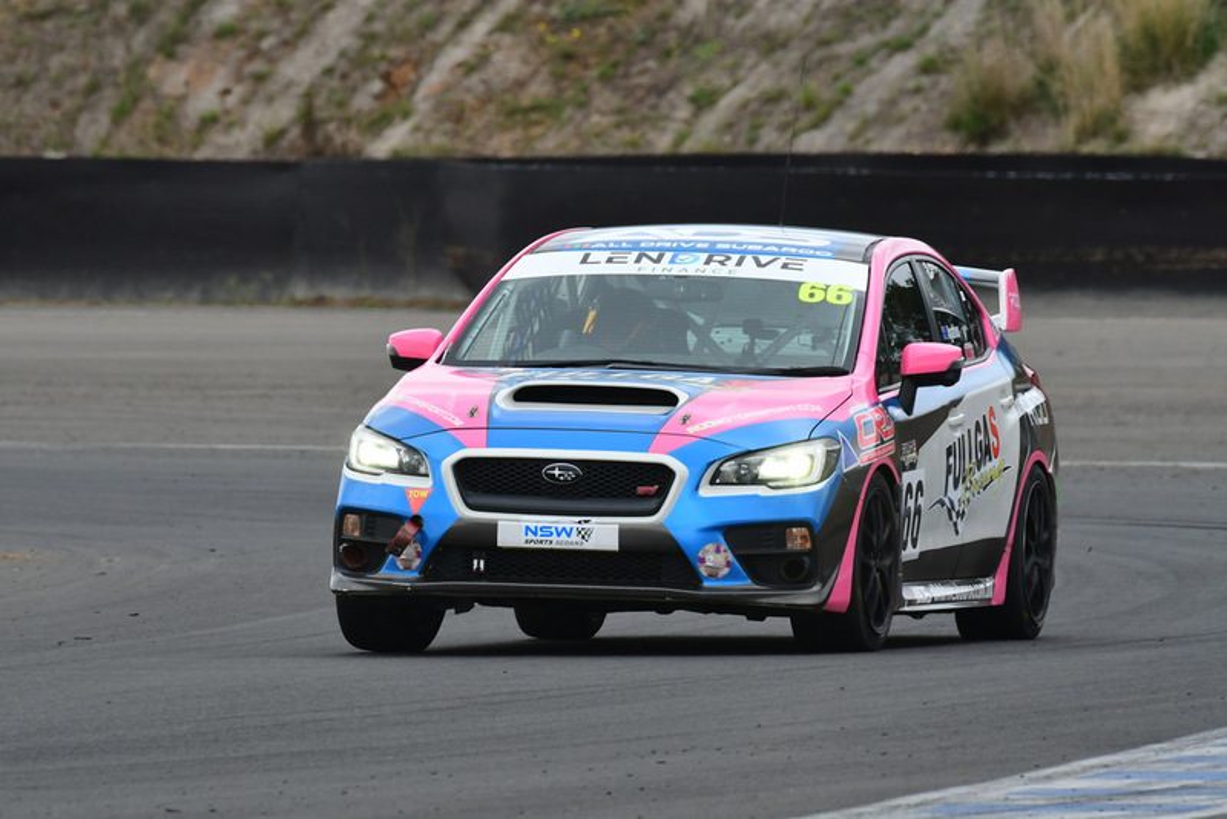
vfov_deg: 1.8
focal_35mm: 750
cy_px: 410
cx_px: 614
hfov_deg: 2.7
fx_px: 25570
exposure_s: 1/640
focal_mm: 500
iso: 1000
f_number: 11
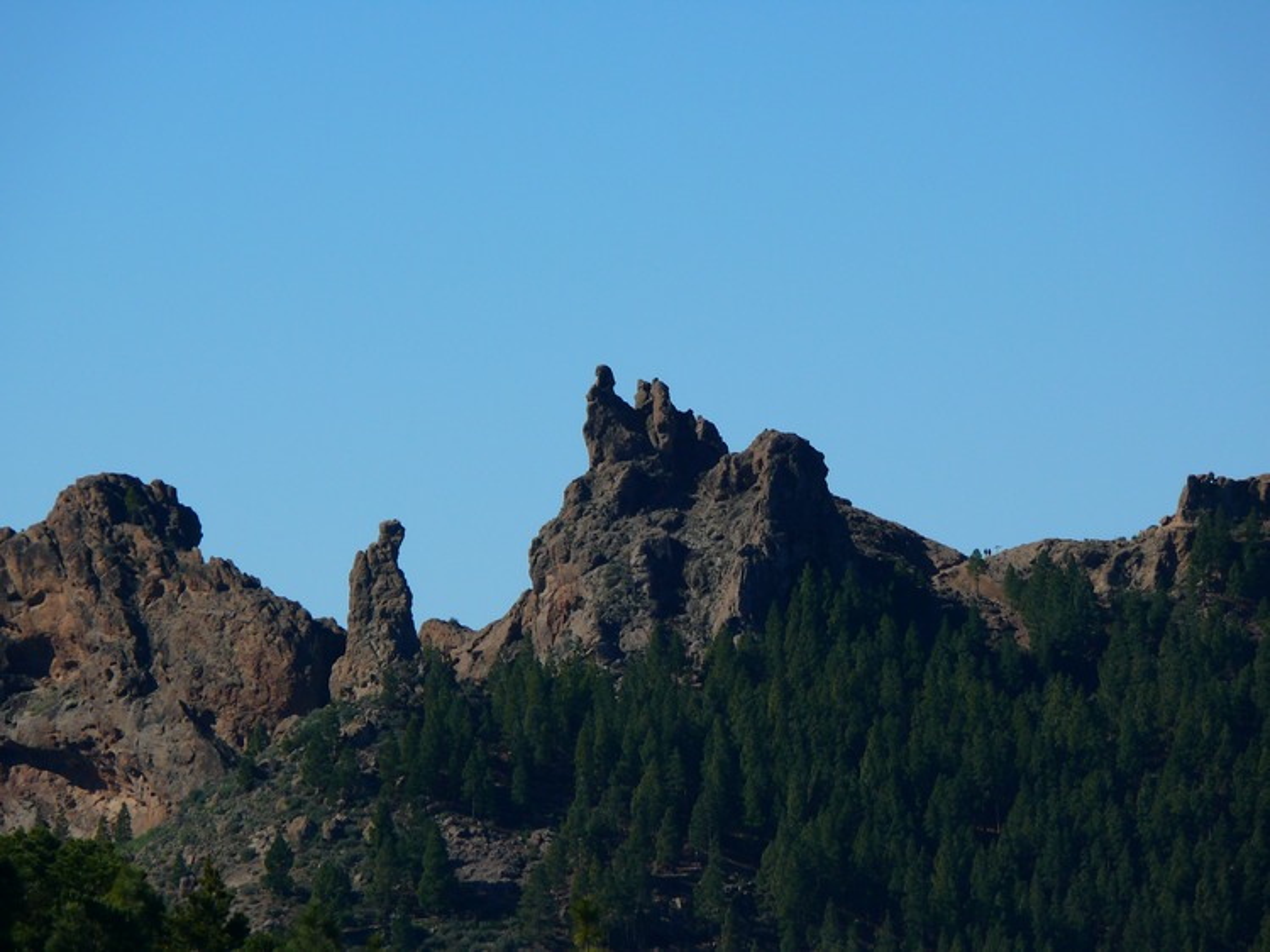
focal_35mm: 420
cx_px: 635
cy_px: 476
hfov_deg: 4.7
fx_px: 15404
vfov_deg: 3.5
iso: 100
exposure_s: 1/250
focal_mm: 88.8
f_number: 5.6
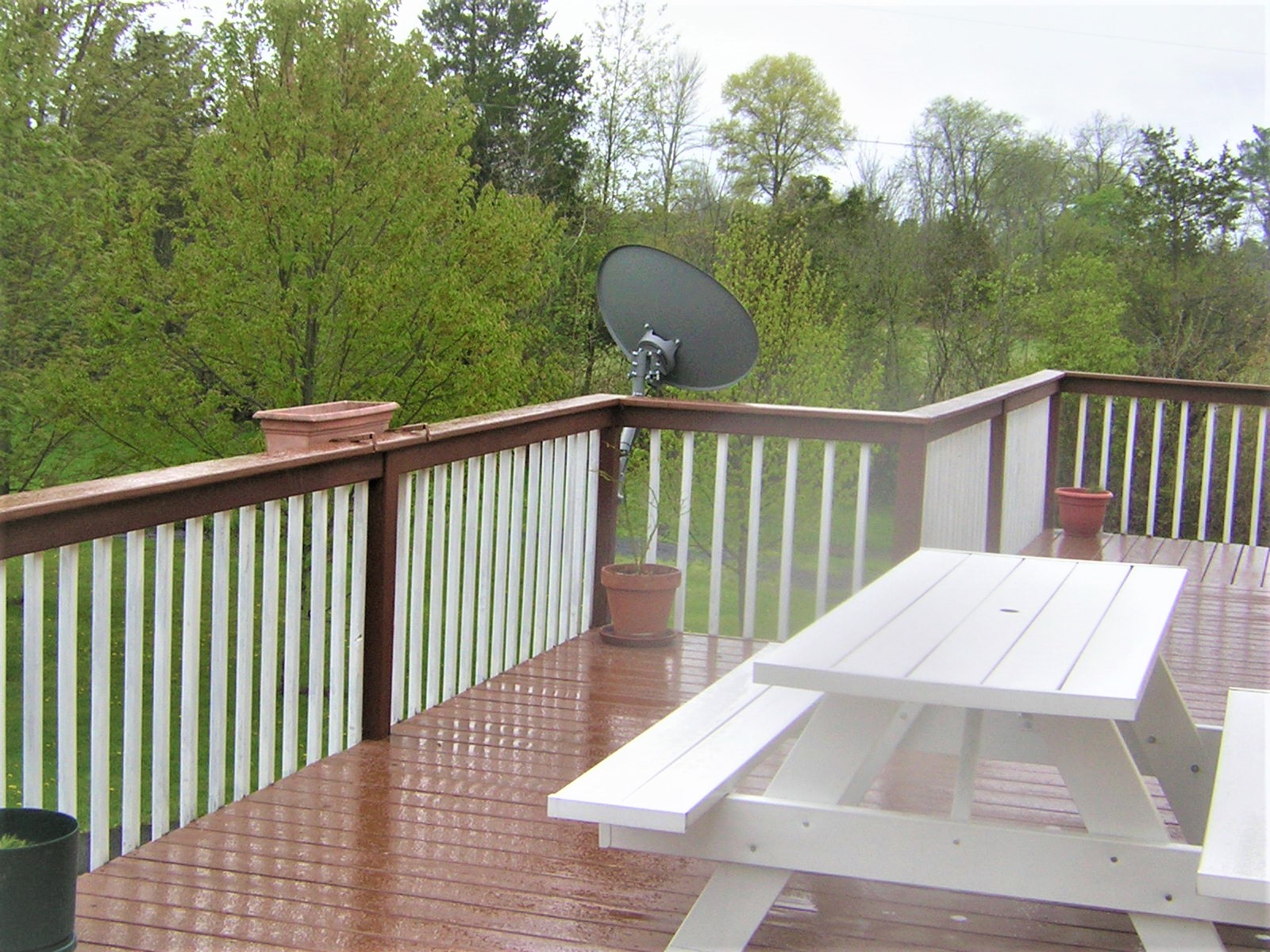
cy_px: 476
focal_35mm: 54
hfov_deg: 35.5
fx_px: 1981
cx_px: 635
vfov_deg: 27.0
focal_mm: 7.1
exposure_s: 1/168
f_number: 6.4
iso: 50
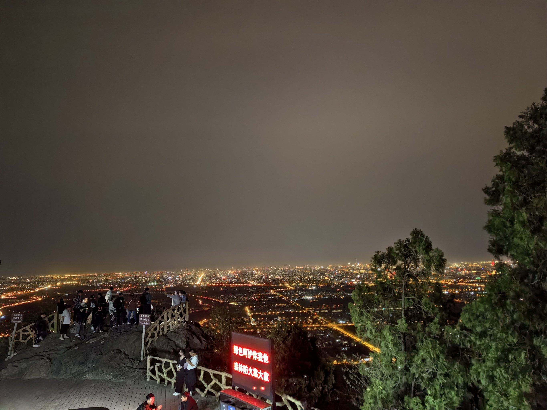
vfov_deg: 51.4
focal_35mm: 27
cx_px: 274
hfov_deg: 65.3
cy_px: 205
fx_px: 427
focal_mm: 5.75
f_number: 1.4
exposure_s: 1/25
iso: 2000
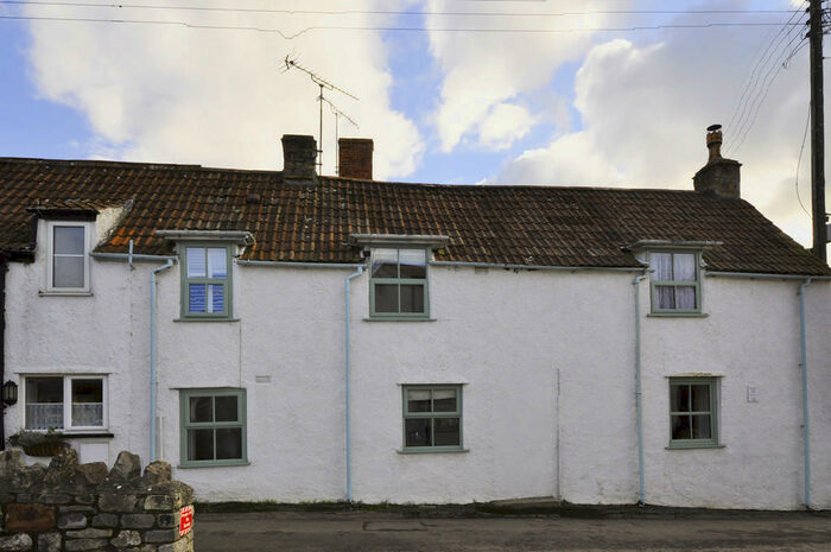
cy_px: 276
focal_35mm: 21
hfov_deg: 81.3
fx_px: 484
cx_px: 416
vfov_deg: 59.4
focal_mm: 14
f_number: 10
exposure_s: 1/200
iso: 200
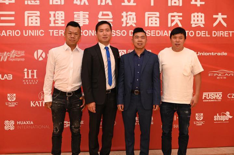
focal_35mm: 54
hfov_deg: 36.9
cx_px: 117
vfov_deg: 25.0
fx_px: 351
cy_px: 78
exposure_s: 1/125
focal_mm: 54
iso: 6400
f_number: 5.6
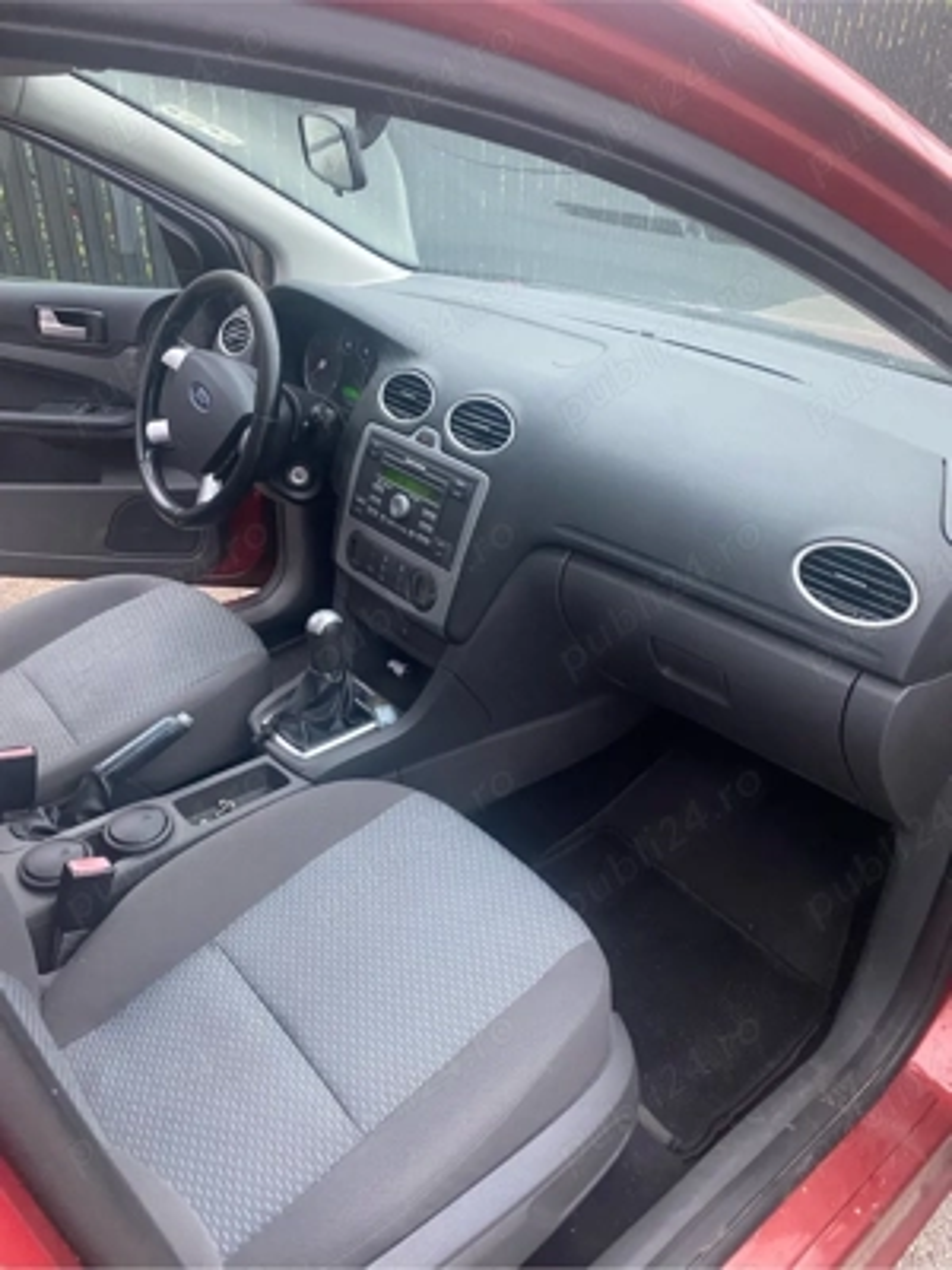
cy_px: 635
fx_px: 953
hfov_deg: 53.1
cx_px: 476
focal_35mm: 26
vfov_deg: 67.3
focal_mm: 4.25
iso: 500
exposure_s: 1/44
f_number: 1.8
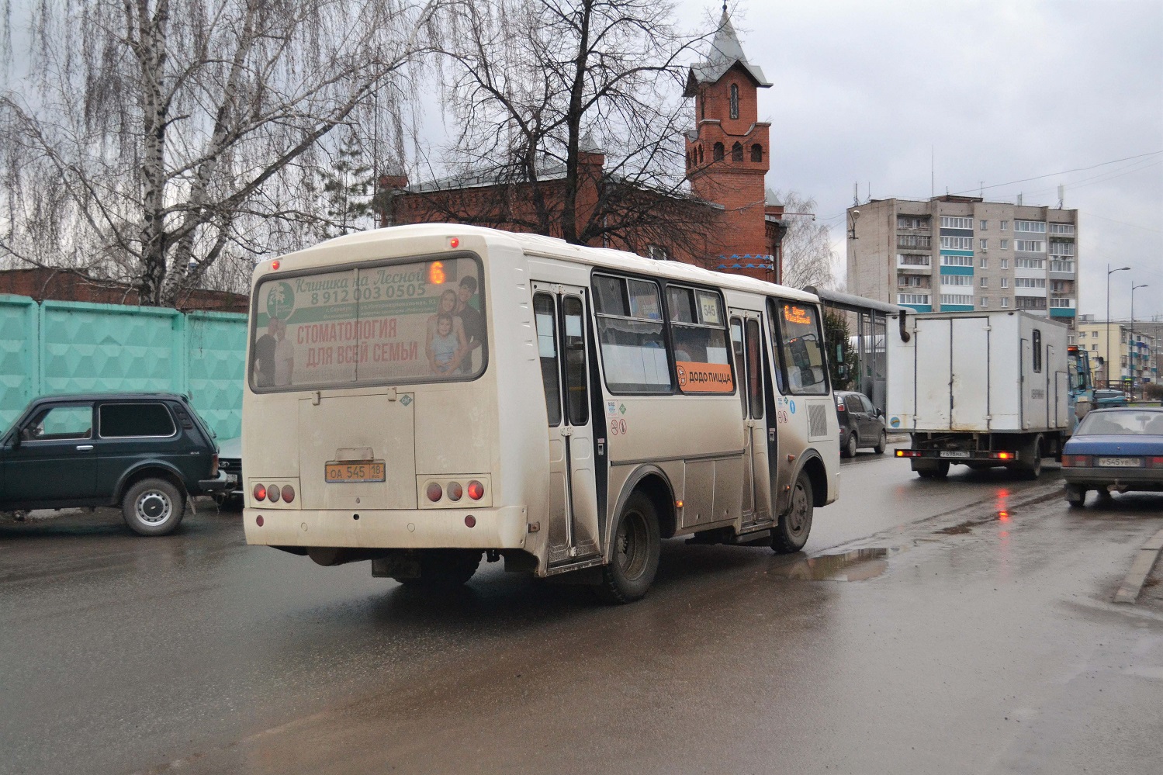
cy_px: 388
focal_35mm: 39
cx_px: 582
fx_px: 1260
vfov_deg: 34.2
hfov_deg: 49.6
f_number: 4.2
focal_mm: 26
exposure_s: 1/500
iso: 1400
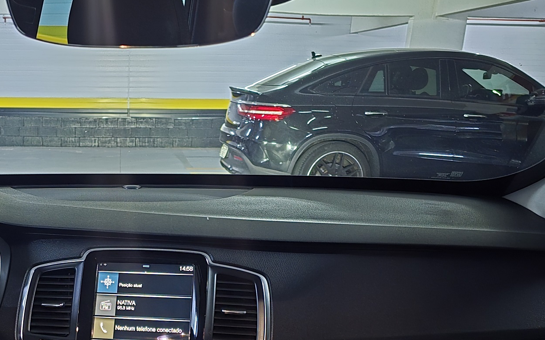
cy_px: 390
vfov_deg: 25.1
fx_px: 698
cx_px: 118
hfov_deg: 41.0
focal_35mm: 47
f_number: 1.7
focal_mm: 6.3
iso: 2000
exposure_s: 1/20
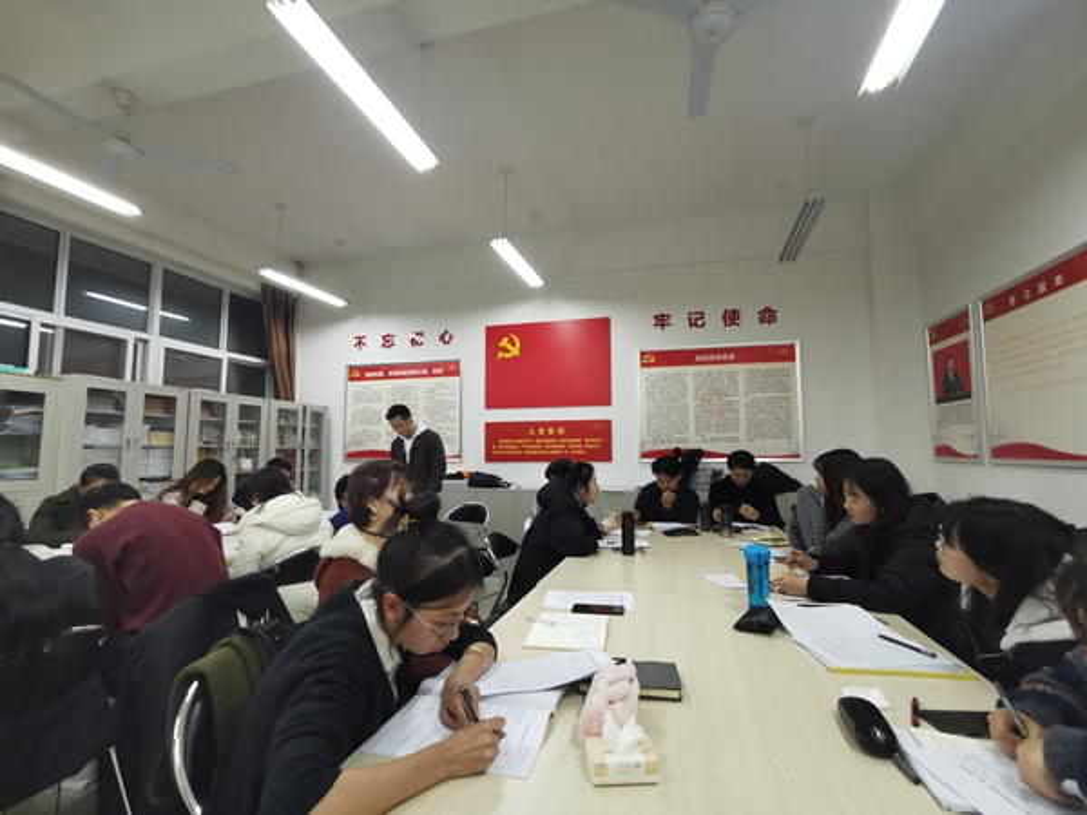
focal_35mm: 17
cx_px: 544
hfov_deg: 91.0
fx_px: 534
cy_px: 408
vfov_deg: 74.7
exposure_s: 1/33.3
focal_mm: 2.26
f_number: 2.2
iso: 320
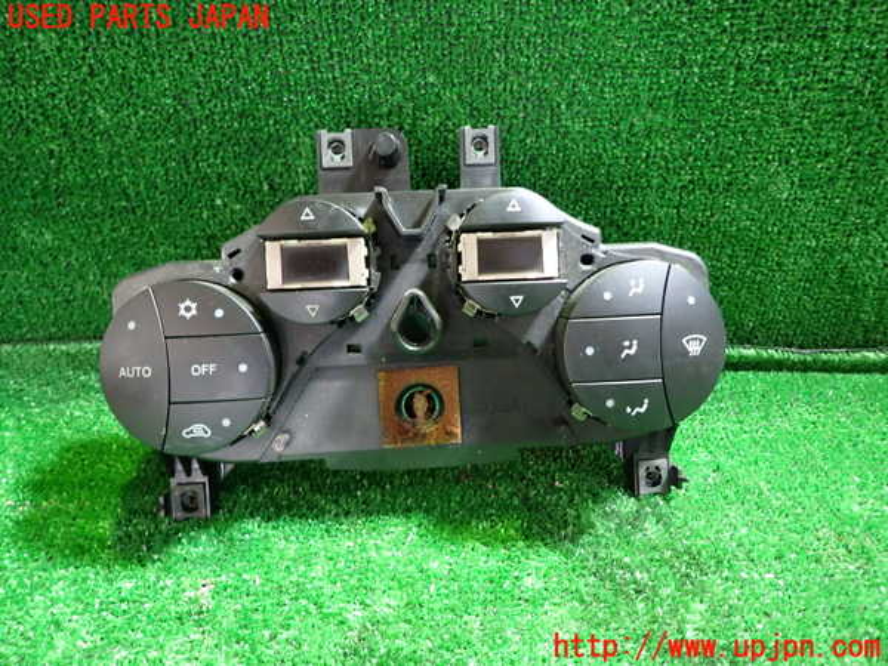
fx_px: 641
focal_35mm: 25
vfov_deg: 54.9
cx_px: 444
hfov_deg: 69.4
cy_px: 333
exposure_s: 1/30
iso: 800
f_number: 2
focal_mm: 4.5
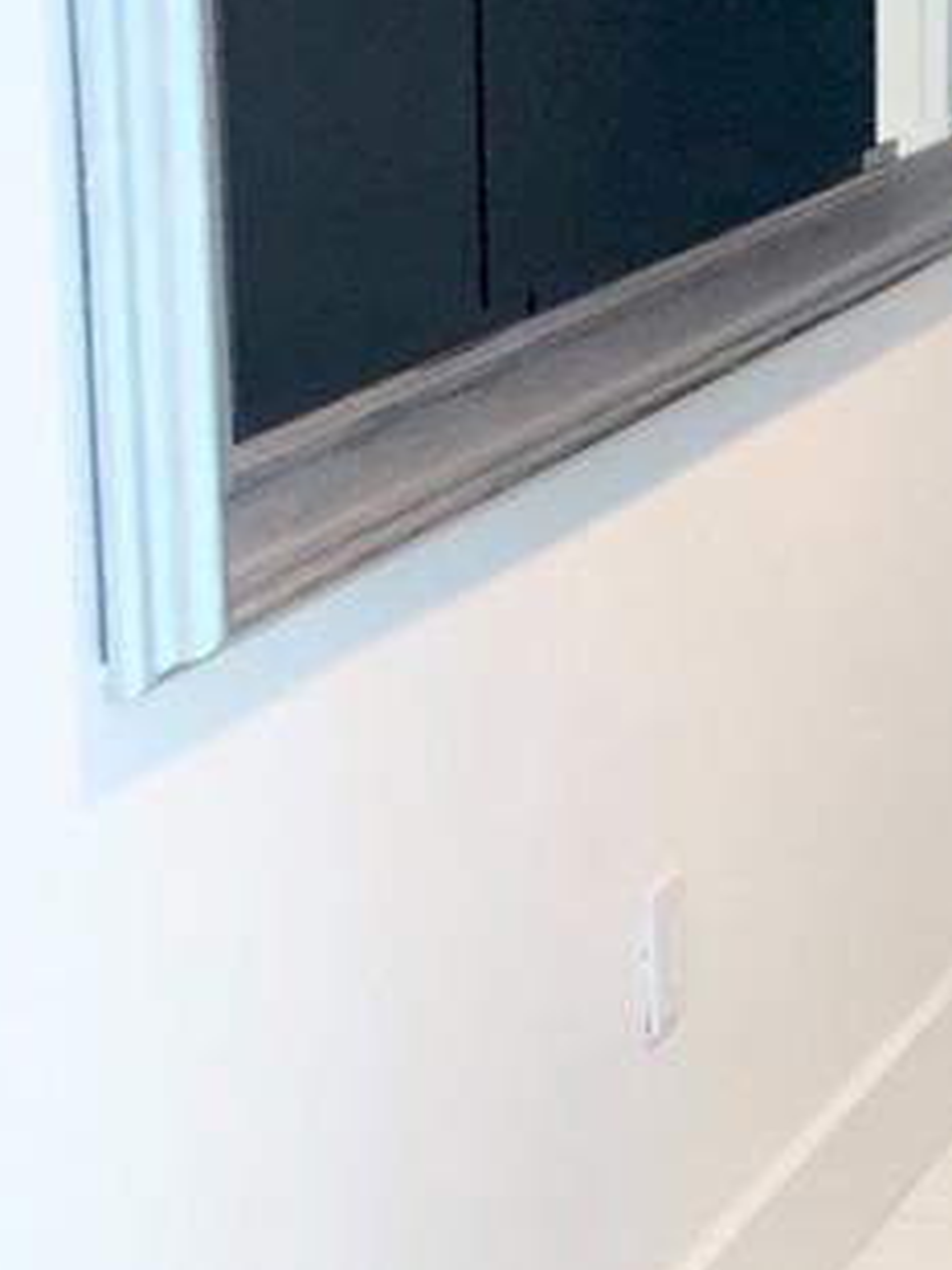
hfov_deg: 13.1
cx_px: 891
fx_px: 4110
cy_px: 576
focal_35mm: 112
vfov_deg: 17.6
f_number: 2.2
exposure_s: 1/30
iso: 32
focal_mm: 4.15
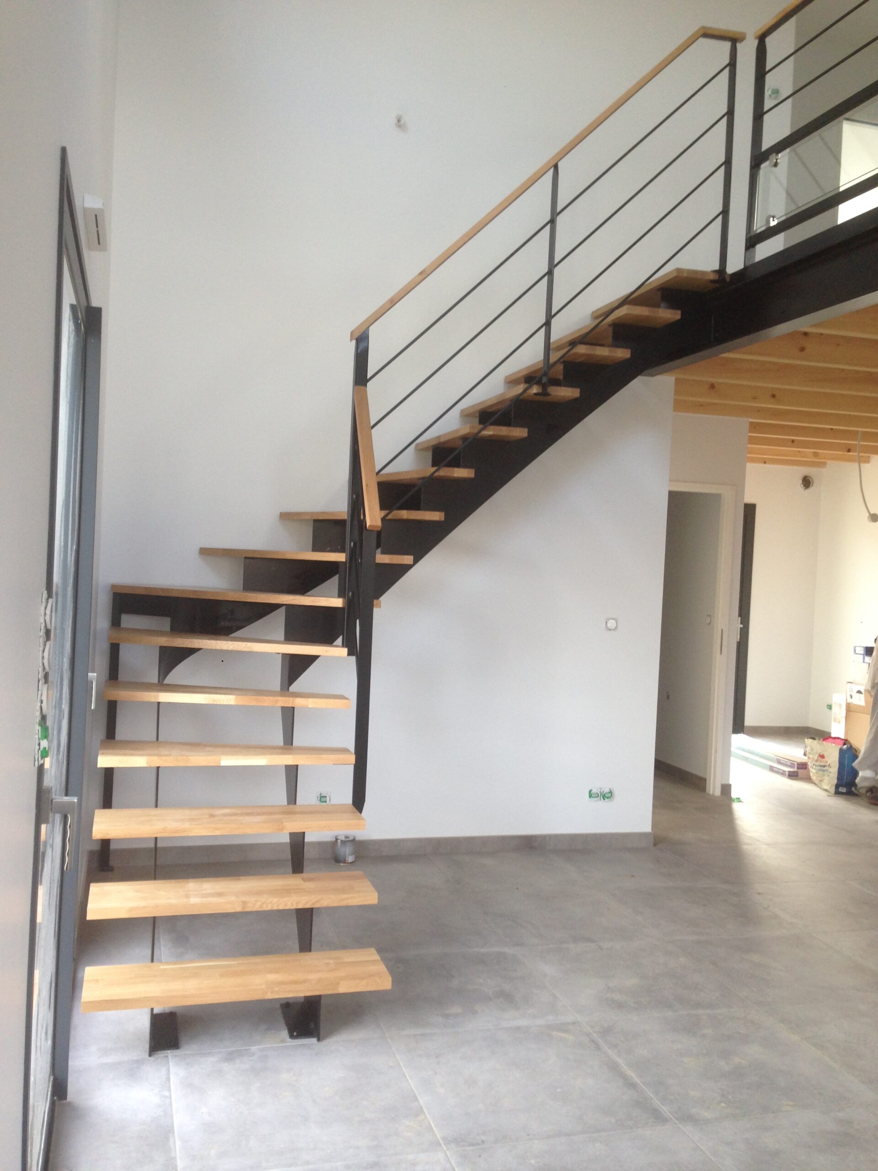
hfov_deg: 42.9
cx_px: 439
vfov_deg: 55.4
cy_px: 586
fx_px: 1116
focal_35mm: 33
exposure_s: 1/20
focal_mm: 4.12
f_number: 2.4
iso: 64
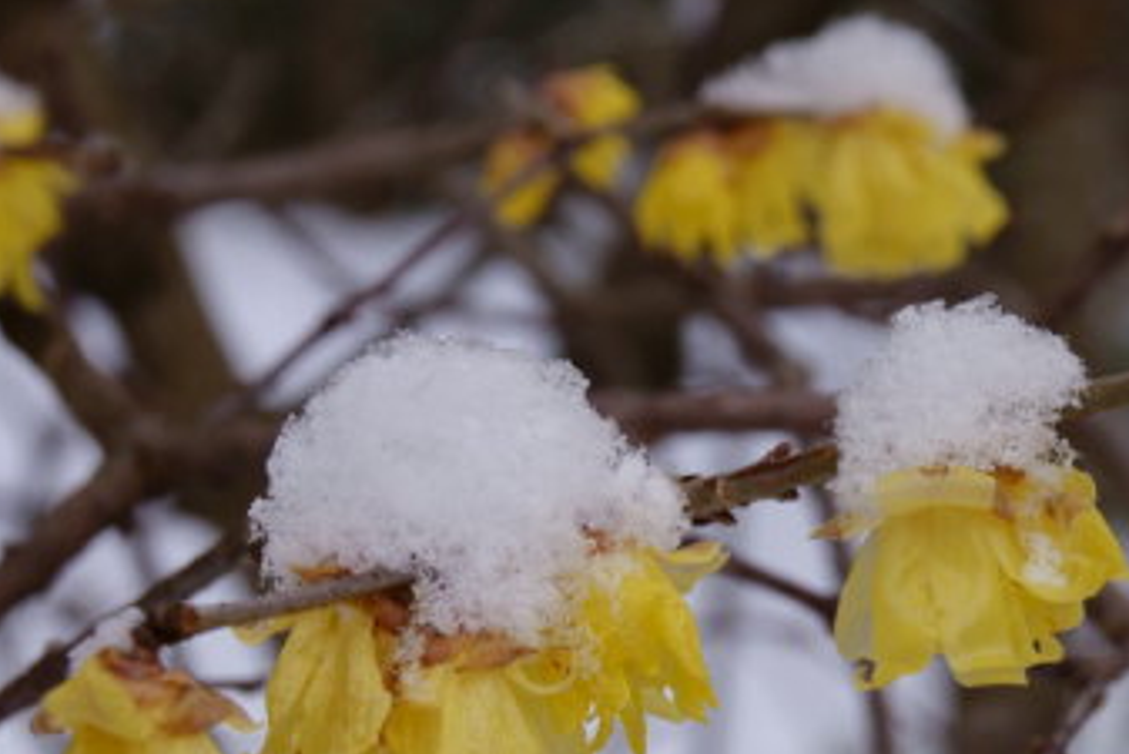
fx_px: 5239
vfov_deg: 8.2
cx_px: 998
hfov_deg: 12.2
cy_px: 591
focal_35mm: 167
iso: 100
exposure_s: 1/160
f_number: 5.6
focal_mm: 32.39
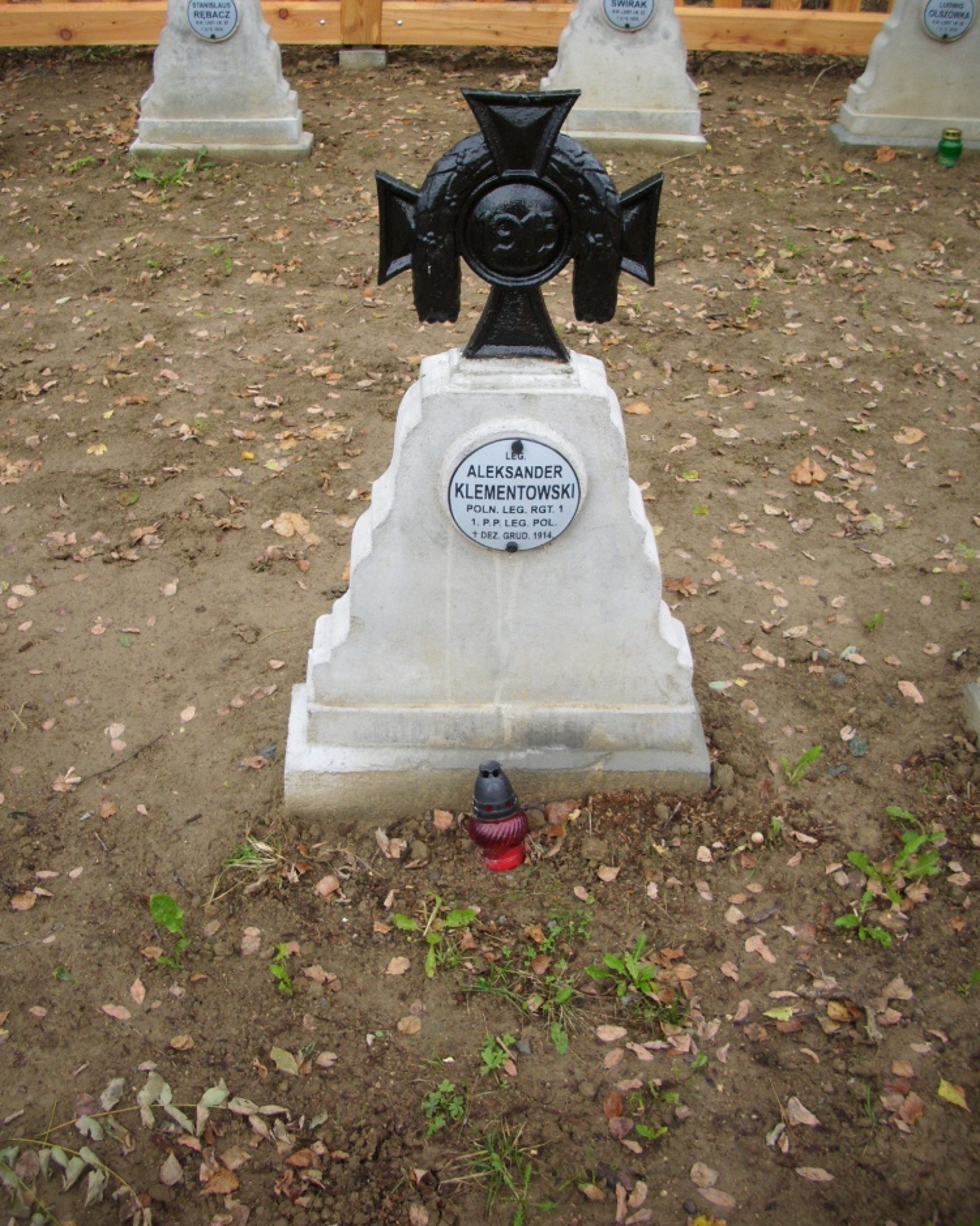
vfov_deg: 54.2
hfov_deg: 44.5
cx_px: 482
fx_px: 1197
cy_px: 598
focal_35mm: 33
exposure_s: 1/200
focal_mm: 6.2
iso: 50
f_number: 2.8
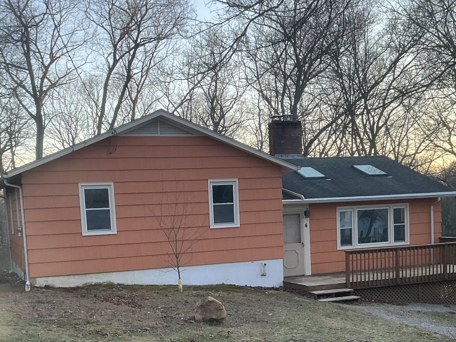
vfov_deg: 28.9
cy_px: 283
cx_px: 222
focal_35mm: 49
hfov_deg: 38.9
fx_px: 646
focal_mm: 3
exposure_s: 1/122
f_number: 1.8
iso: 25
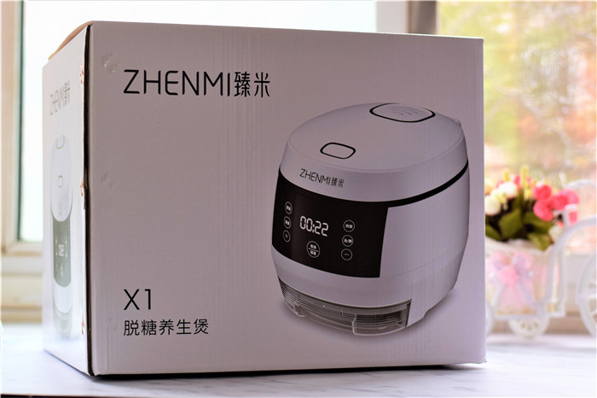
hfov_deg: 27.0
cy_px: 199
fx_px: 1243
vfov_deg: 18.2
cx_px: 298
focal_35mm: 75
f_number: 2.8
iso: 400
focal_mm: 50
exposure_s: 1/60
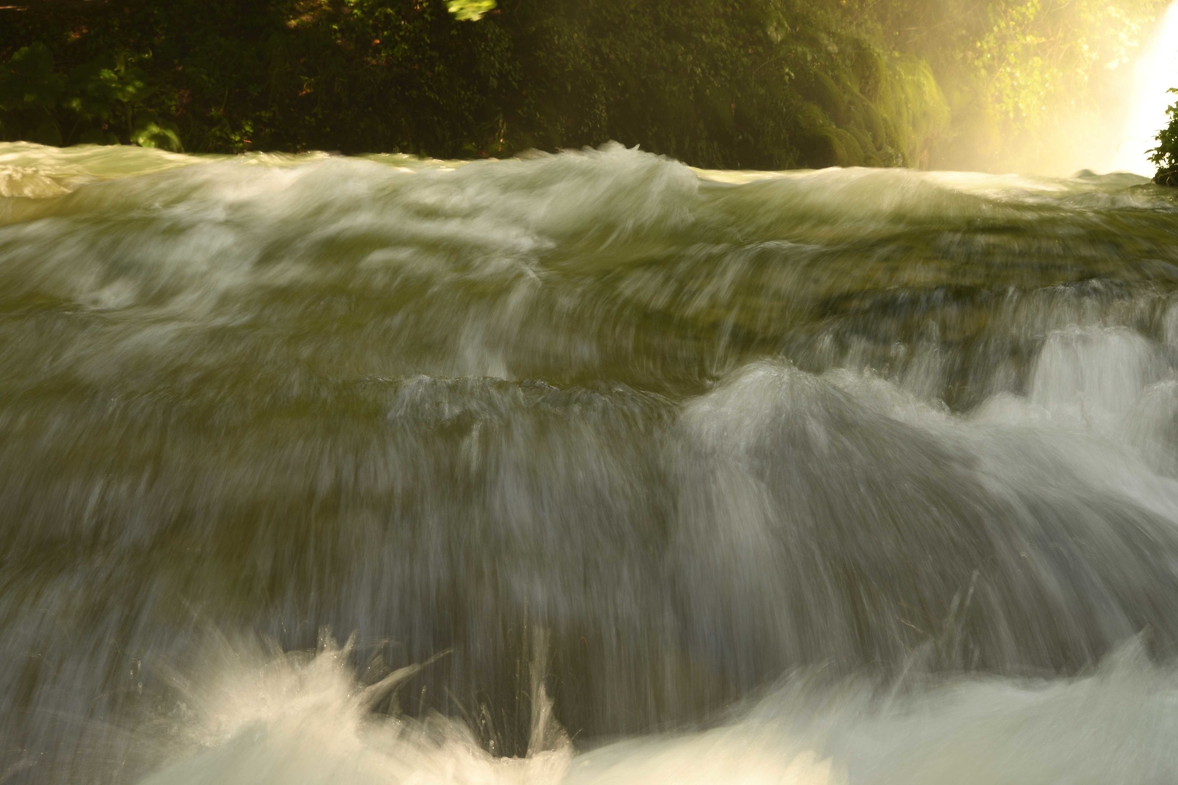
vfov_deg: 12.2
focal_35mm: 112
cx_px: 589
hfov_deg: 18.2
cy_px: 392
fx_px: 3681
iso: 100
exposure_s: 1/8
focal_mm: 75
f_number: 13
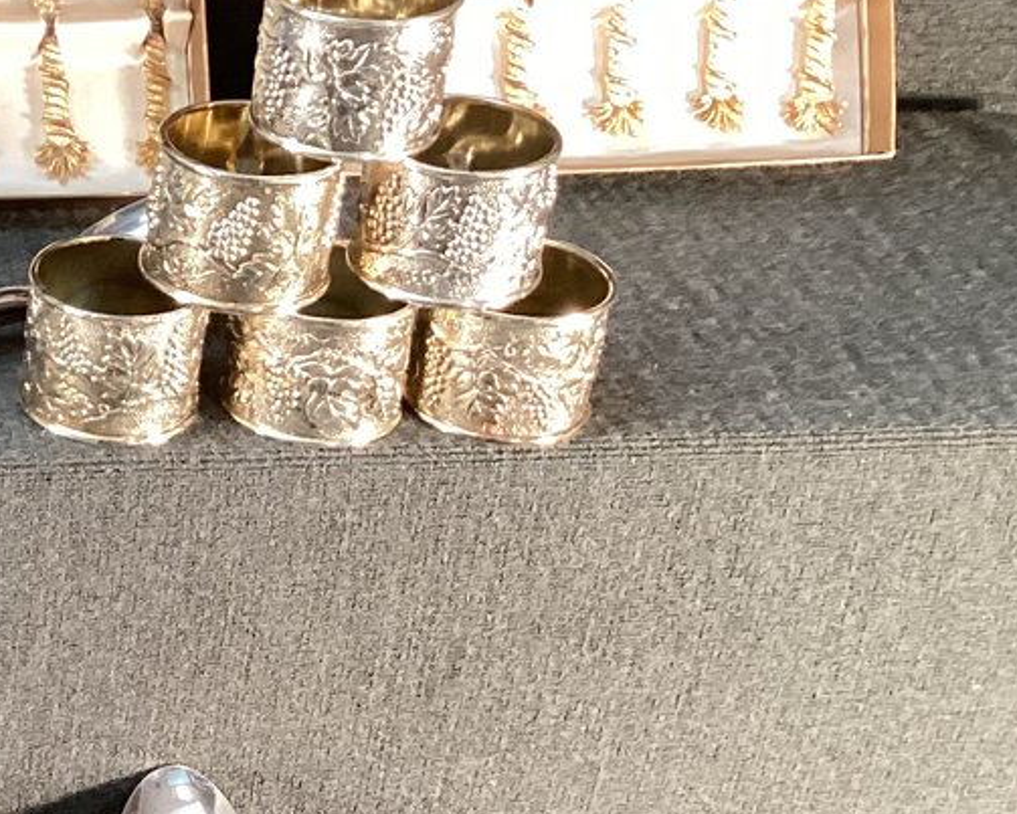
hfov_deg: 18.9
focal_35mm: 91
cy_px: 457
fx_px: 2741
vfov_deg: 16.9
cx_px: -436
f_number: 2.4
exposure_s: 1/60
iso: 200
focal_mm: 3.3
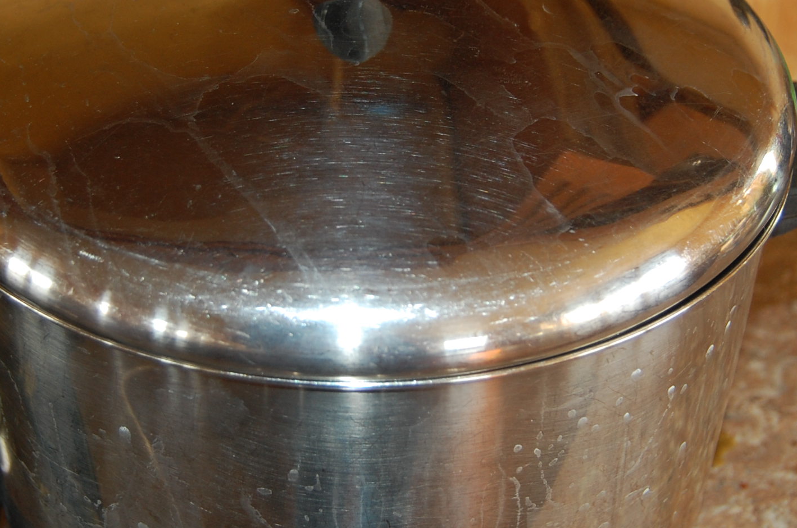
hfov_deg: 32.4
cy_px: 204
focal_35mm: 62
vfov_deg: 21.8
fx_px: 1370
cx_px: 360
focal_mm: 26
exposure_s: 1/60
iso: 400
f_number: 4.2
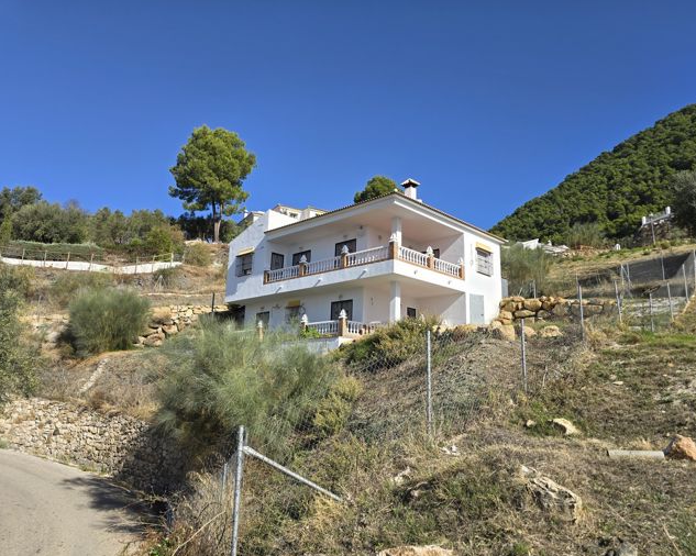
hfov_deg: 68.0
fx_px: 515
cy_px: 270
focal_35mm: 25
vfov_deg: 56.8
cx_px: 370
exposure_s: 1/859
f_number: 1.7
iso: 12
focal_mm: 6.3
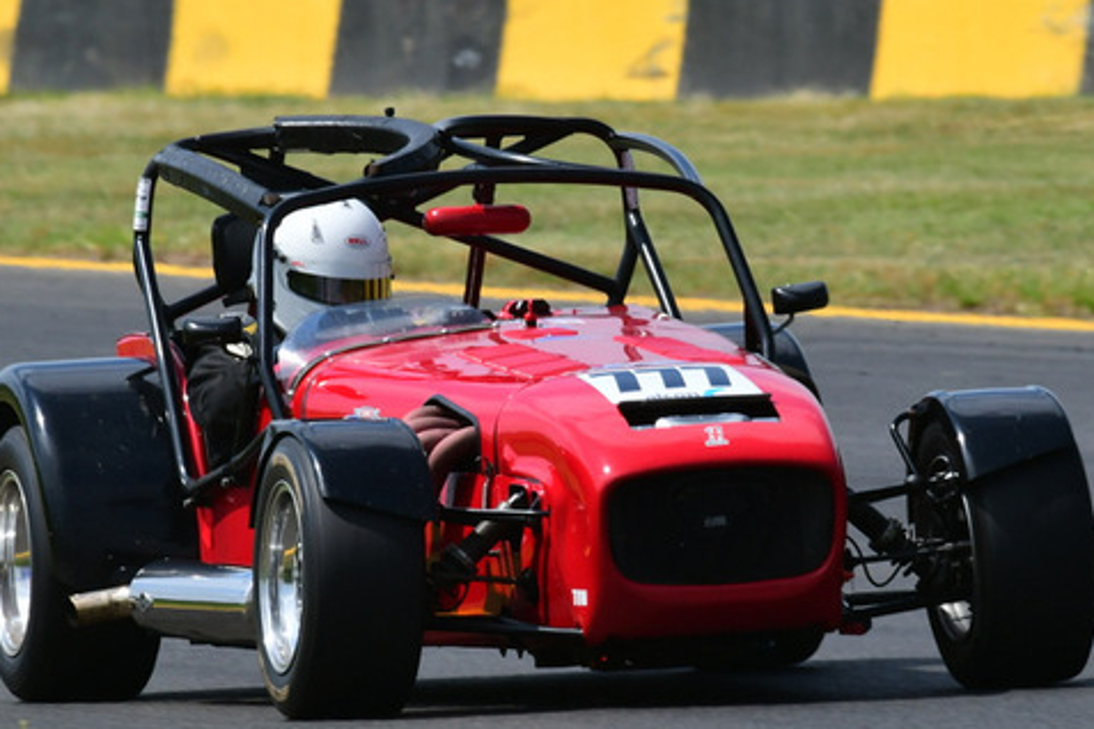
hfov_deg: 1.6
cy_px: 261
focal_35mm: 1259
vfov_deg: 1.1
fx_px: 38257
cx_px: 573
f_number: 14
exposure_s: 1/640
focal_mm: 500
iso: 500
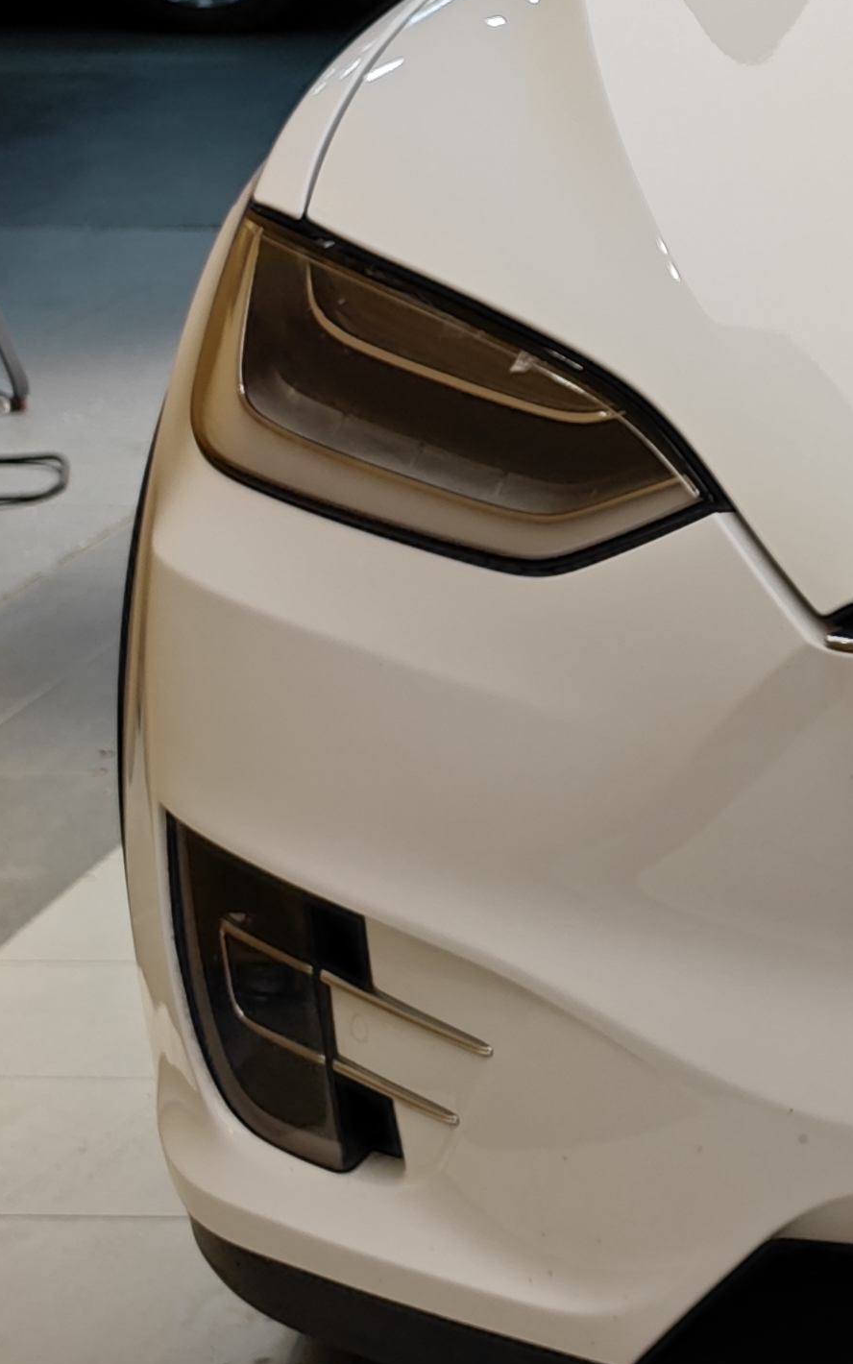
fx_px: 3978
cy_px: 301
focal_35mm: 107
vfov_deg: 19.3
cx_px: 1609
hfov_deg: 11.3
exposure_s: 1/100
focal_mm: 8.7
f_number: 1.9
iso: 160
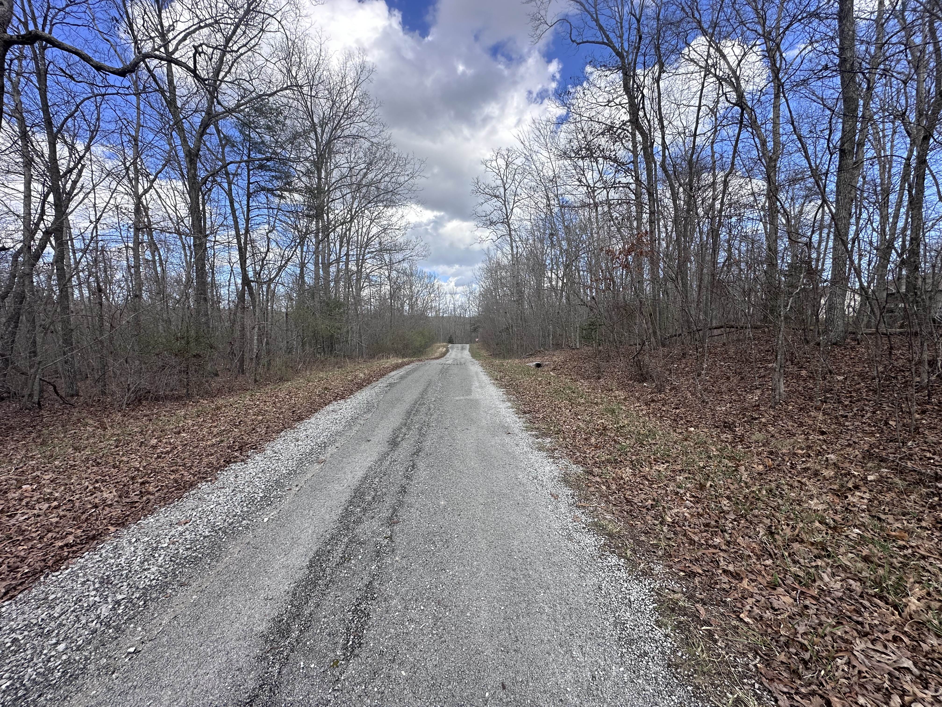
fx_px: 381
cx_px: 471
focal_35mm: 14
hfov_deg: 102.1
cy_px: 354
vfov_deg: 85.7
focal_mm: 2.22
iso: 40
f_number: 2.2
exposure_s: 1/812
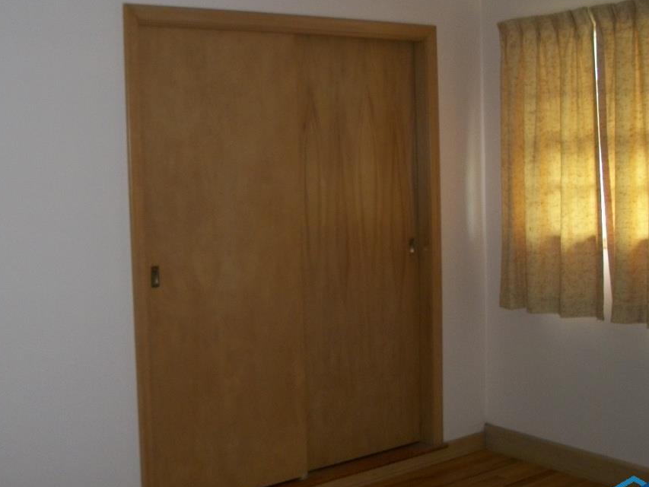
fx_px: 900
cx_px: 224
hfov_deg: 39.3
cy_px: 226
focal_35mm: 48
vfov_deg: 30.3
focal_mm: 5.7
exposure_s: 1/30
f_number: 2.9
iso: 160
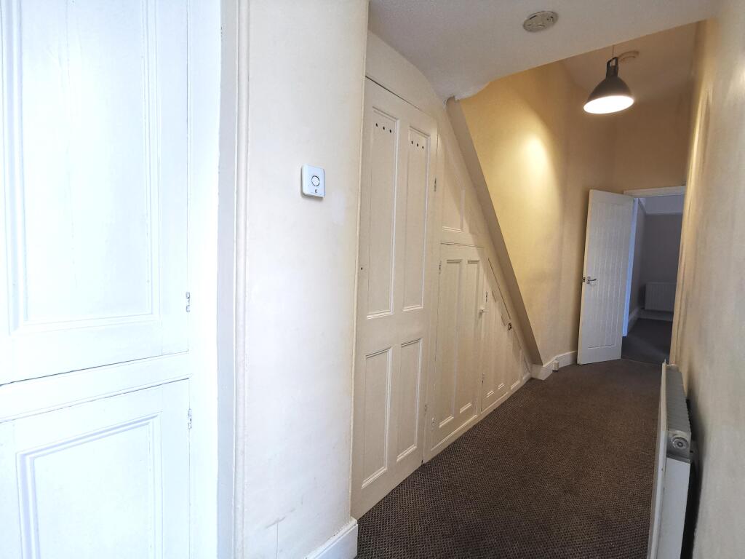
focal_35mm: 17
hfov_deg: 91.0
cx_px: 372
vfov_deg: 74.7
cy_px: 280
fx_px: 366
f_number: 2.2
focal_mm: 2.26
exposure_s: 1/33.3
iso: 500
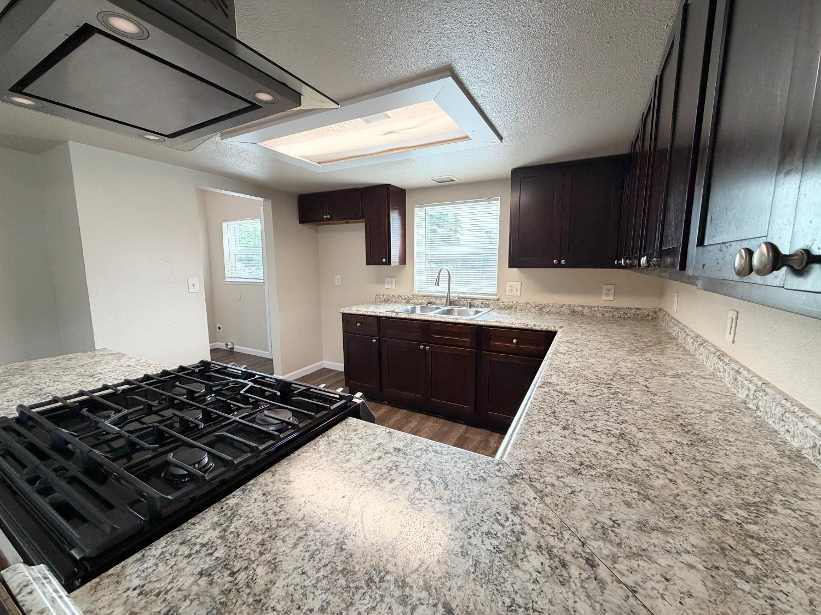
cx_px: 410
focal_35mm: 14
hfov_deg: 102.1
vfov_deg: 85.7
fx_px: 332
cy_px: 308
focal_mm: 2.22
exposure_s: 1/120
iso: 250
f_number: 2.2
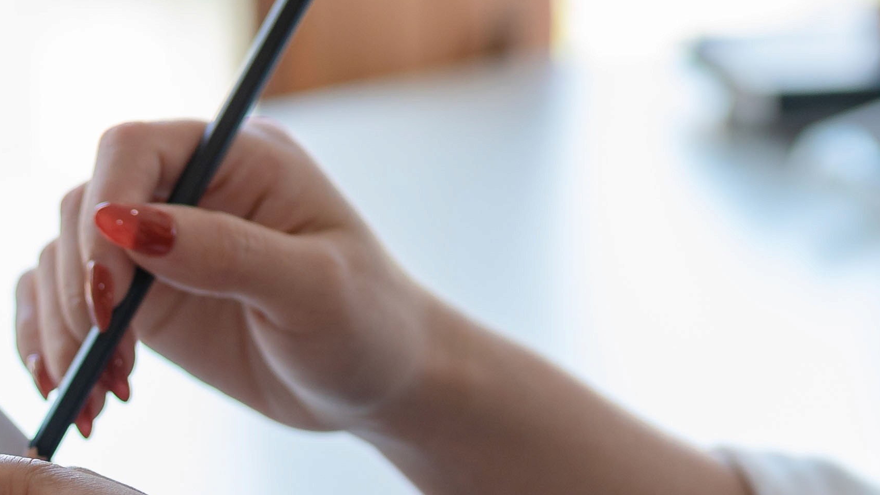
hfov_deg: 6.8
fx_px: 7351
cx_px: -188
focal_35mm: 315
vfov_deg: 3.8
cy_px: 736
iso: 250
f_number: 2.2
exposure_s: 1/200
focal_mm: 85
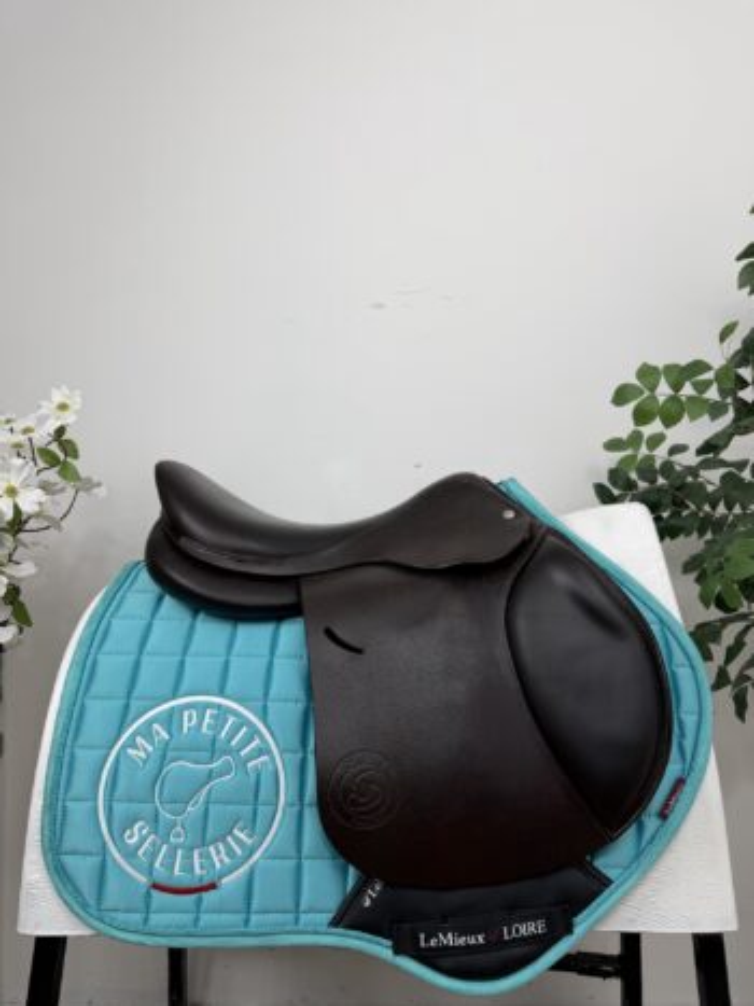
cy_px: 503
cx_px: 377
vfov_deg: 71.6
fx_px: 697
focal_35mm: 24
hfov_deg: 56.8
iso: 64
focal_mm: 6.76
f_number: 1.78
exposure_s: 1/100
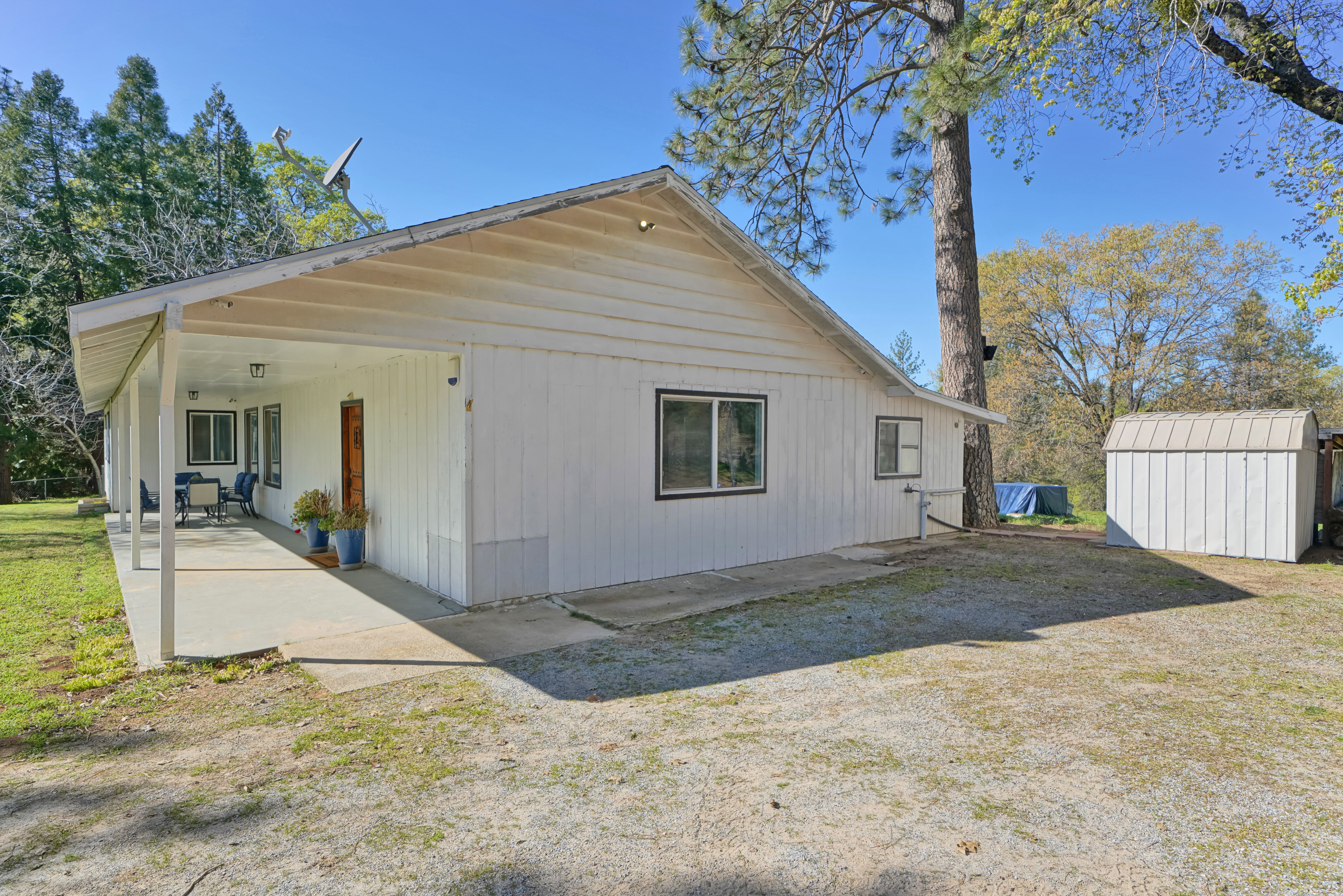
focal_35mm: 18
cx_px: 672
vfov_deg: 67.4
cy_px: 448
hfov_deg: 90.0
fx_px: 672
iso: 100
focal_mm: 18
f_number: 7.1
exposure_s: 1/200
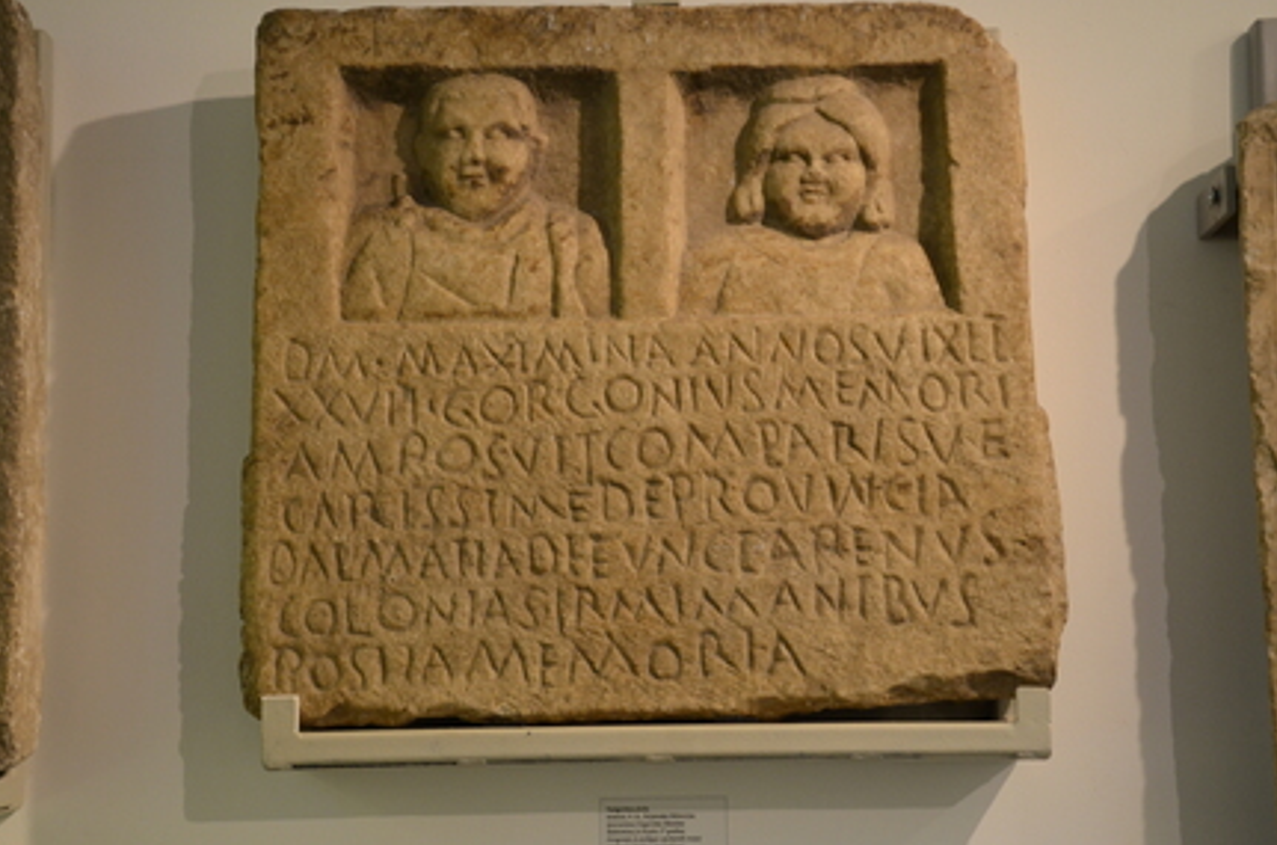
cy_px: 428
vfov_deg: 28.2
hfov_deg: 41.6
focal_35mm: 48
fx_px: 1681
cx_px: 640
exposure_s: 1/80
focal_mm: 31
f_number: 4.5
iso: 1000
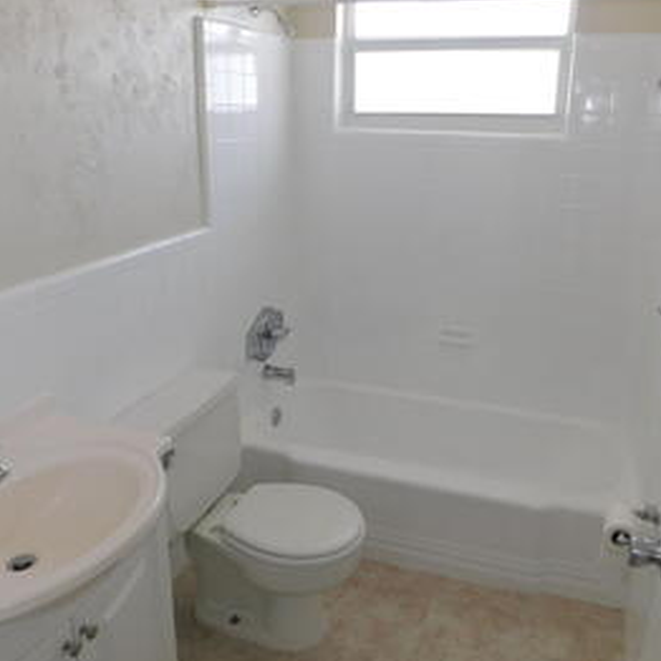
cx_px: 338
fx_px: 670
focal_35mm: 31
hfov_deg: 52.5
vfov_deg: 52.5
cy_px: 310
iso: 125
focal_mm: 4
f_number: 3
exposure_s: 1/60
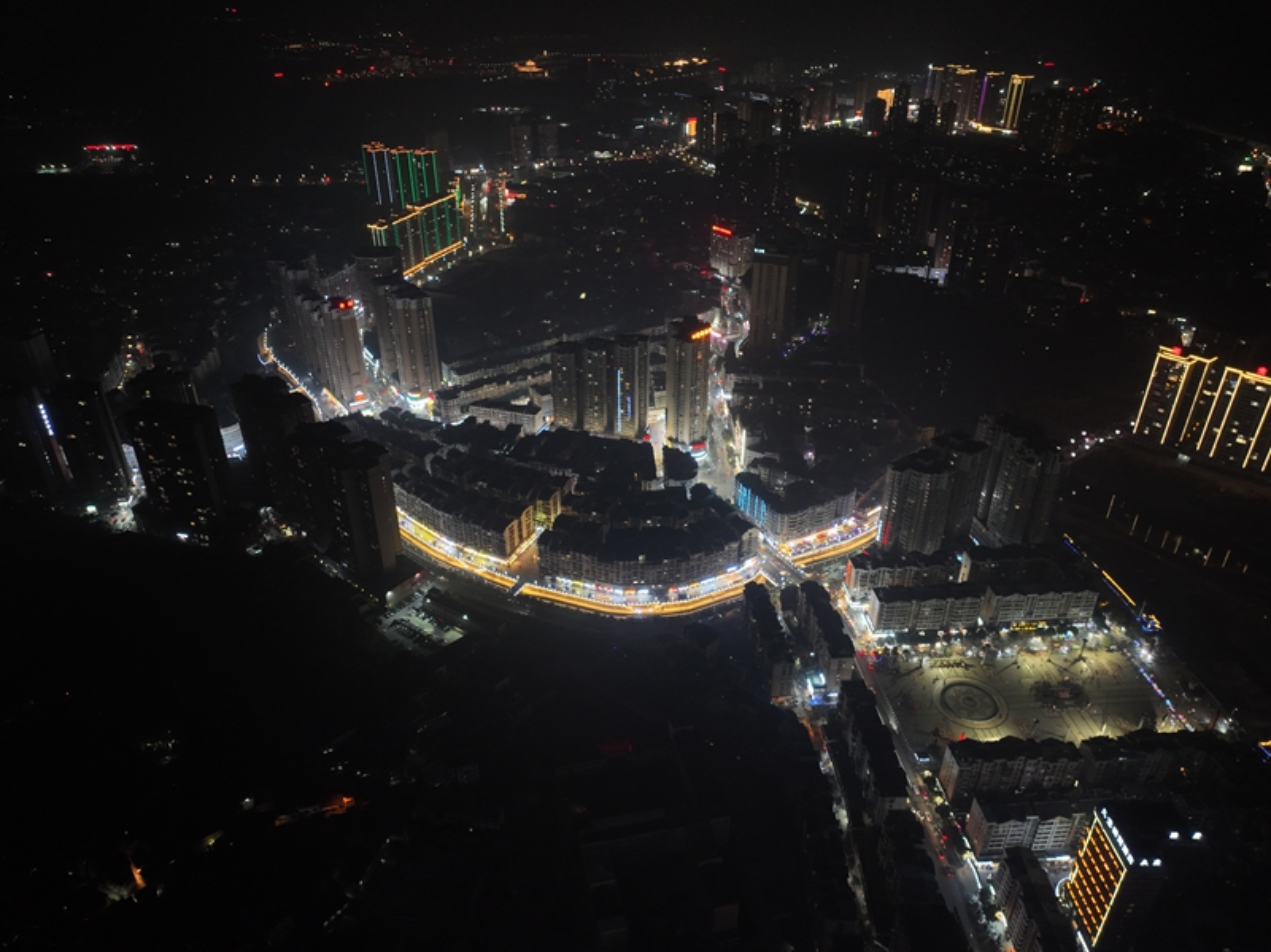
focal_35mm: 24
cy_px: 476
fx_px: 881
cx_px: 636
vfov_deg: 56.8
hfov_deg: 71.6
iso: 510
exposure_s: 1/12.5
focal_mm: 12.29
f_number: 2.8
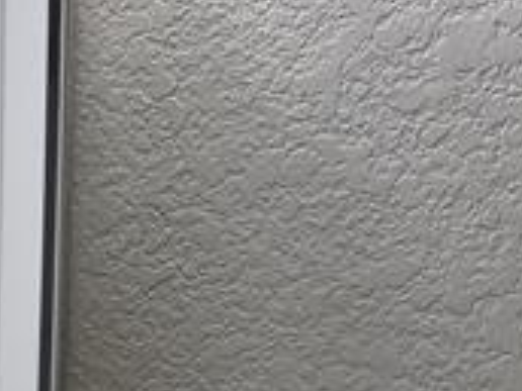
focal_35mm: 143
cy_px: 909
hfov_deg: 12.3
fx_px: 2156
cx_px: -504
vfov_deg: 9.4
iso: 160
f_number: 1.78
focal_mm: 6.76
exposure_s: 1/121
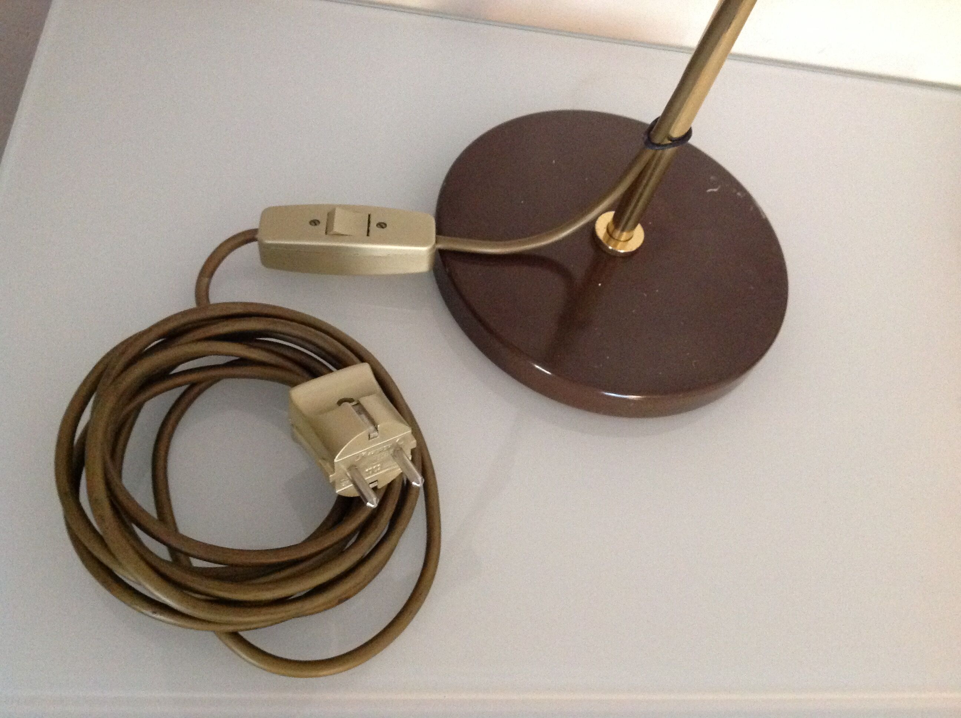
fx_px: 970
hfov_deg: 52.7
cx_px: 480
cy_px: 359
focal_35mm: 35
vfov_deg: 40.6
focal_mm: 4.28
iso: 640
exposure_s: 1/15
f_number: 2.4
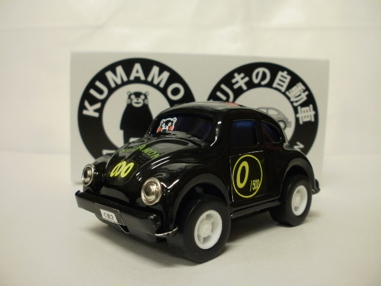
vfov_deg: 39.7
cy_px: 143
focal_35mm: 36
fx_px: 396
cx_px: 190
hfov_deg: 51.4
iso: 125
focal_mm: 6.3
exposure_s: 1/10
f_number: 3.5
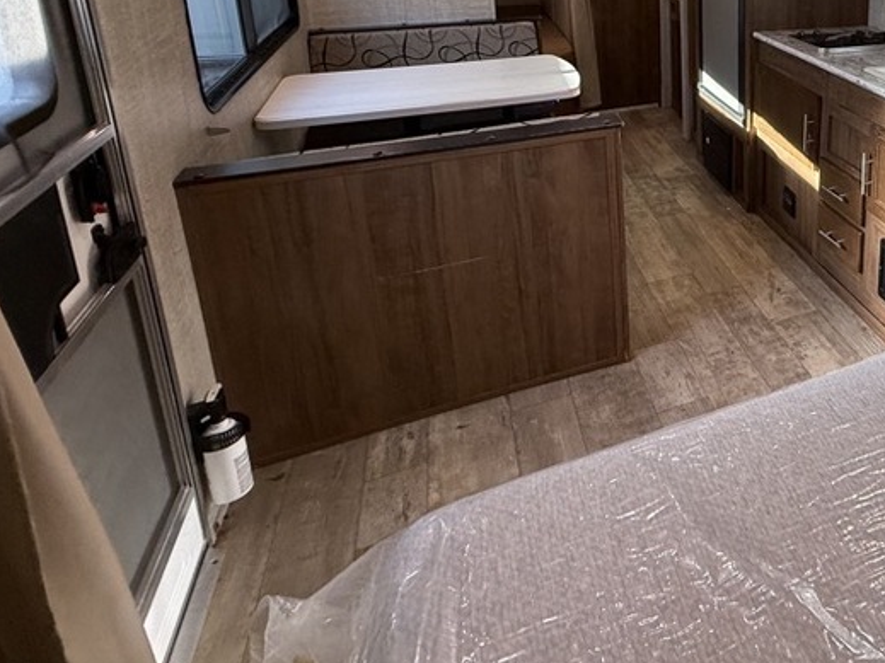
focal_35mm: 27
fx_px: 690
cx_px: 818
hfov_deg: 55.4
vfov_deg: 46.1
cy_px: 58
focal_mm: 2.22
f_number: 2.2
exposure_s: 1/99
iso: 250
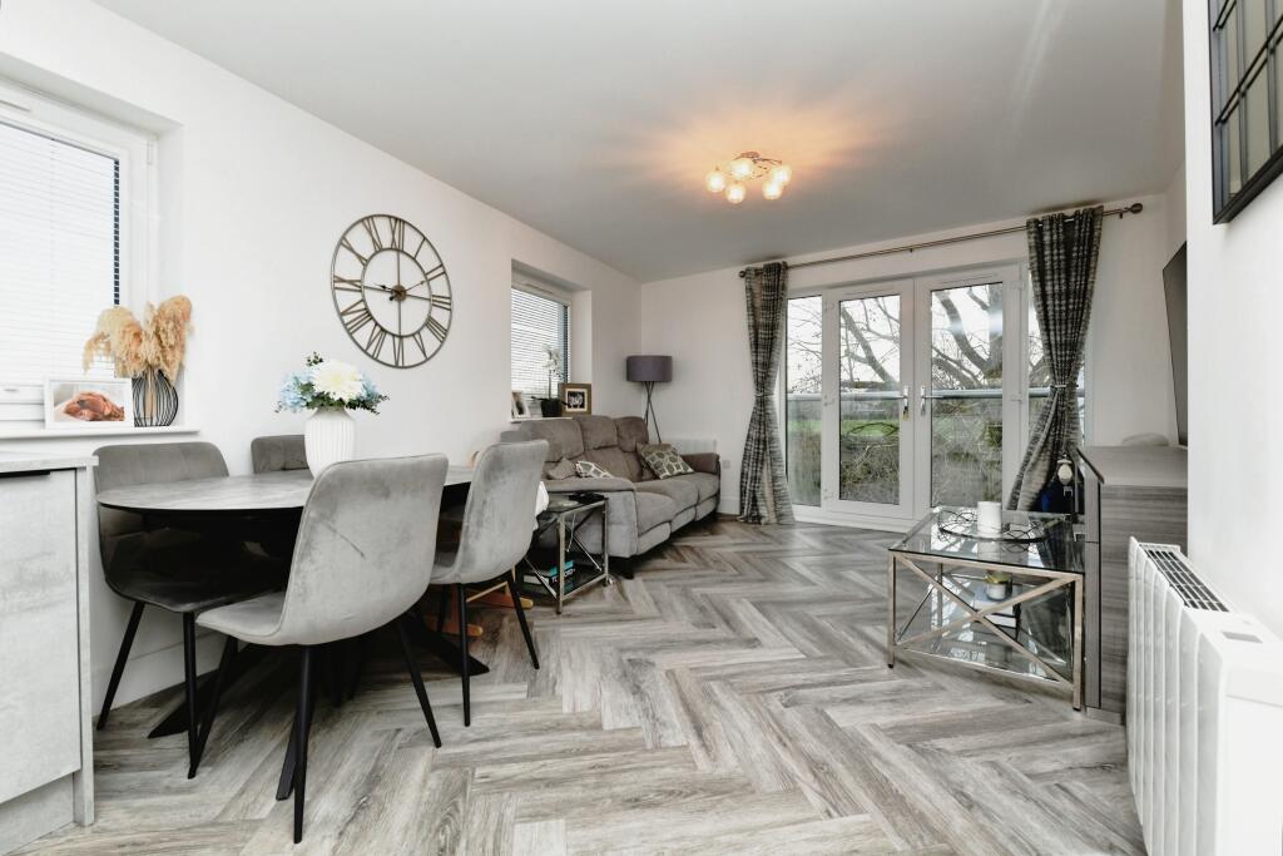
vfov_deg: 73.8
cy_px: 428
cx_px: 642
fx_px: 570
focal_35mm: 16
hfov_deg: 96.7
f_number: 10
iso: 800
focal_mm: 16
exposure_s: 1/60
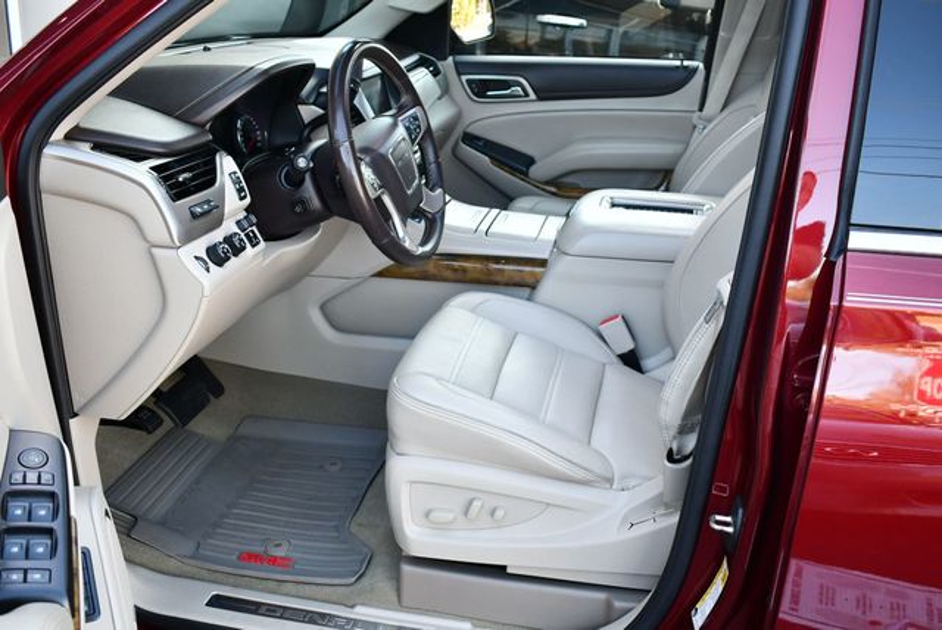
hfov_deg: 53.1
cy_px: 315
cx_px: 471
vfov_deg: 36.9
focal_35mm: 36
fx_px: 943
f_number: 3.5
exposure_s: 1/250
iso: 560
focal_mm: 18
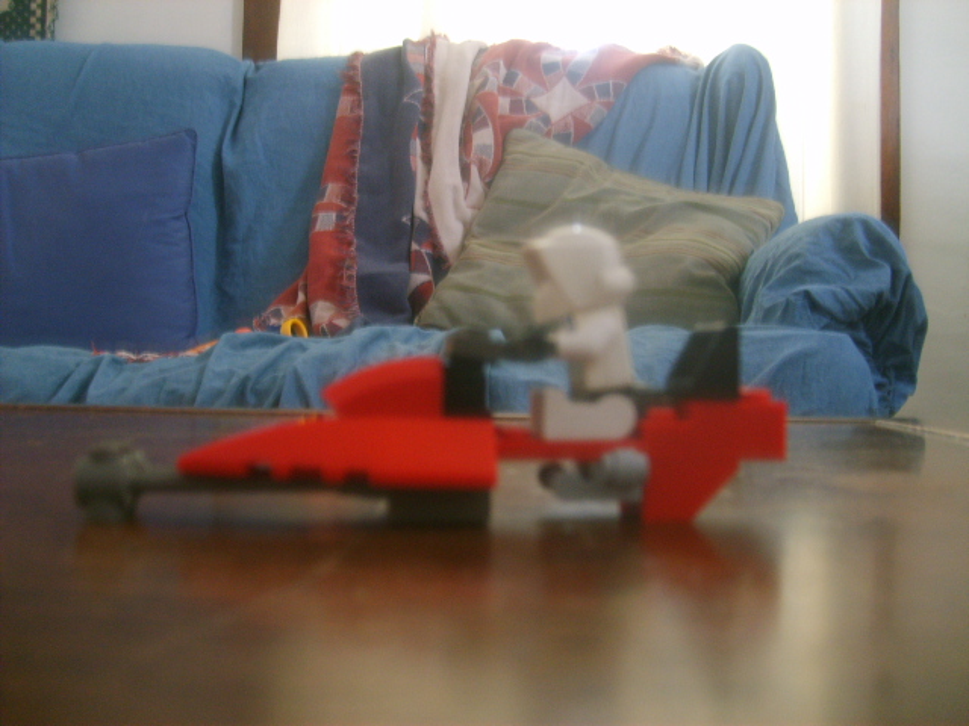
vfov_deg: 40.7
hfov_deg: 52.6
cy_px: 363
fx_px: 980
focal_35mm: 35
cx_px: 484
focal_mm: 5.8
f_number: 2.8
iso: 139
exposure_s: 1/3
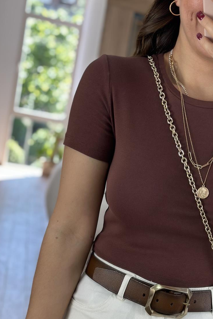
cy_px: 193
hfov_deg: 18.9
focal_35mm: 72
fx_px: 639
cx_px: 147
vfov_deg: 28.0
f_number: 1.78
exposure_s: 1/264
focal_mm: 6.86
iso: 80
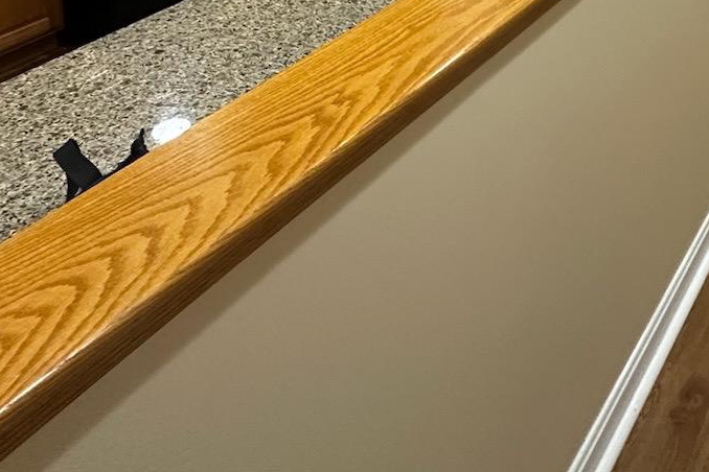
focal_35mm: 44
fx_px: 866
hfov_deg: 43.2
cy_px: -296
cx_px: 523
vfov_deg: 22.7
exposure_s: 1/60
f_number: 2.2
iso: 250
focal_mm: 2.22
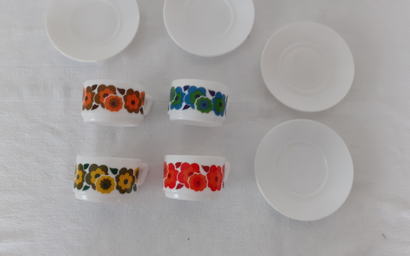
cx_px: 203
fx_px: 324
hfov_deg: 64.6
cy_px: 104
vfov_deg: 43.0
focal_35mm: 29
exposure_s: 1/25
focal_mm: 3.6
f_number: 1.9
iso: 200
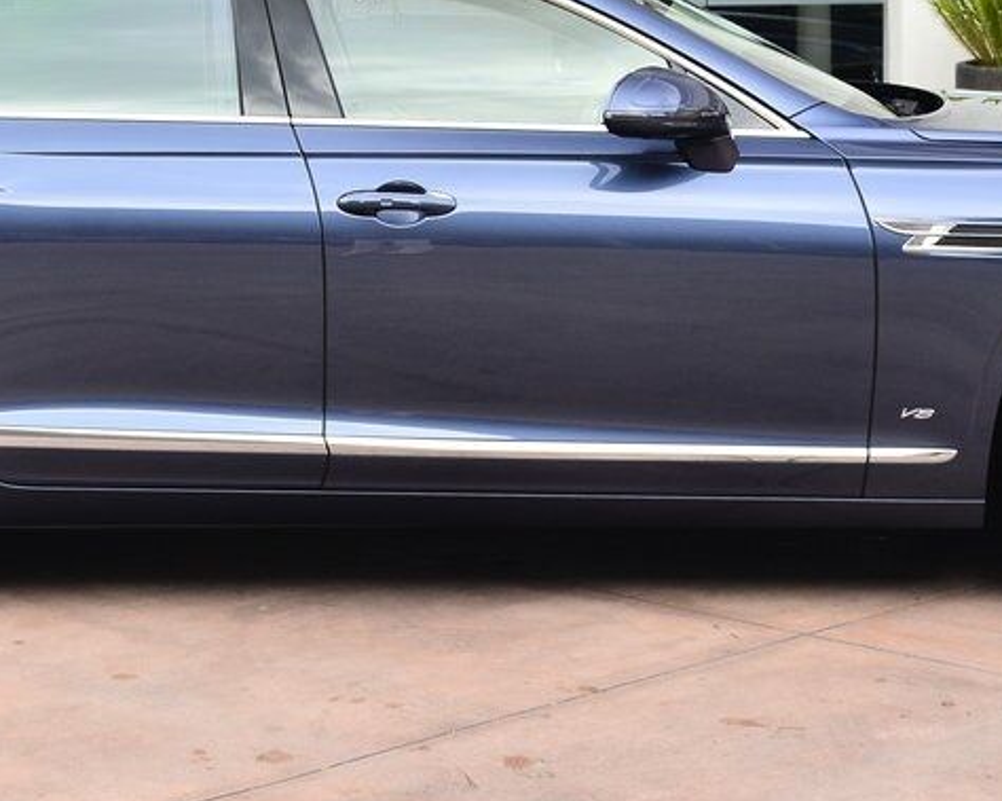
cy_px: -35
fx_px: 2965
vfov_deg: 15.1
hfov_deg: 19.1
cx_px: 341
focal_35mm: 100
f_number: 4
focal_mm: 42
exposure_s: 1/500
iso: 400
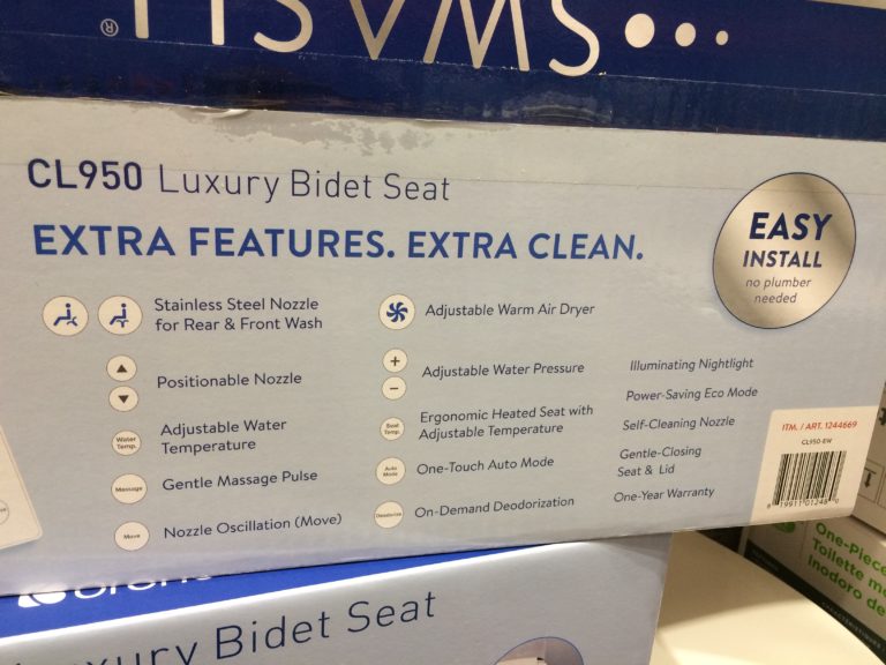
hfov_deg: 61.7
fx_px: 742
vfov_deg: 48.2
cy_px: 332
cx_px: 443
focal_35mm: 29
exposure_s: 1/30
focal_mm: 4.15
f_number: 2.2
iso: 125
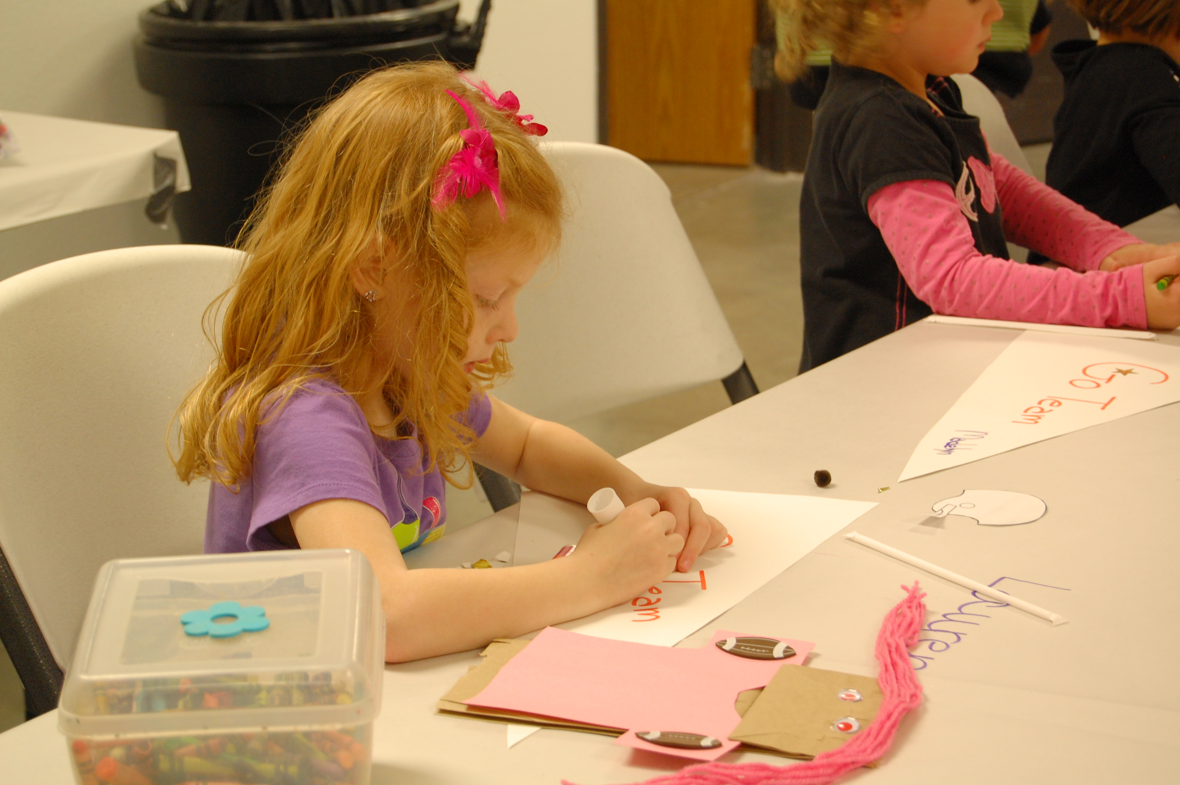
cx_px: 590
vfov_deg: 16.5
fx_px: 2702
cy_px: 392
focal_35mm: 82
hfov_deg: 24.6
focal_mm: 55
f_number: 5.6
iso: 800
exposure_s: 1/25
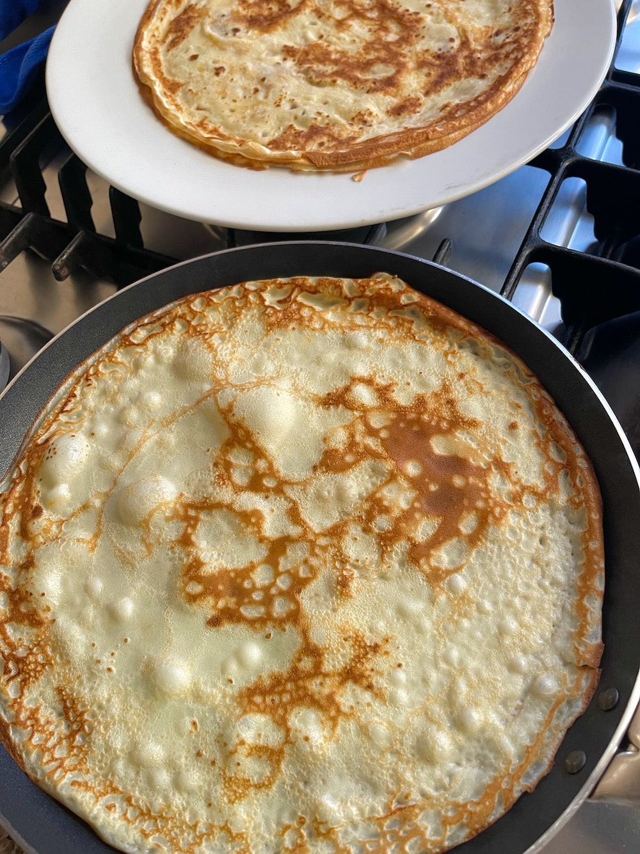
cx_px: 320
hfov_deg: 53.1
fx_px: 641
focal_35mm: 26
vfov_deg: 67.3
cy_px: 427
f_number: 1.6
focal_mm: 5.1
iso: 125
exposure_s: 1/86
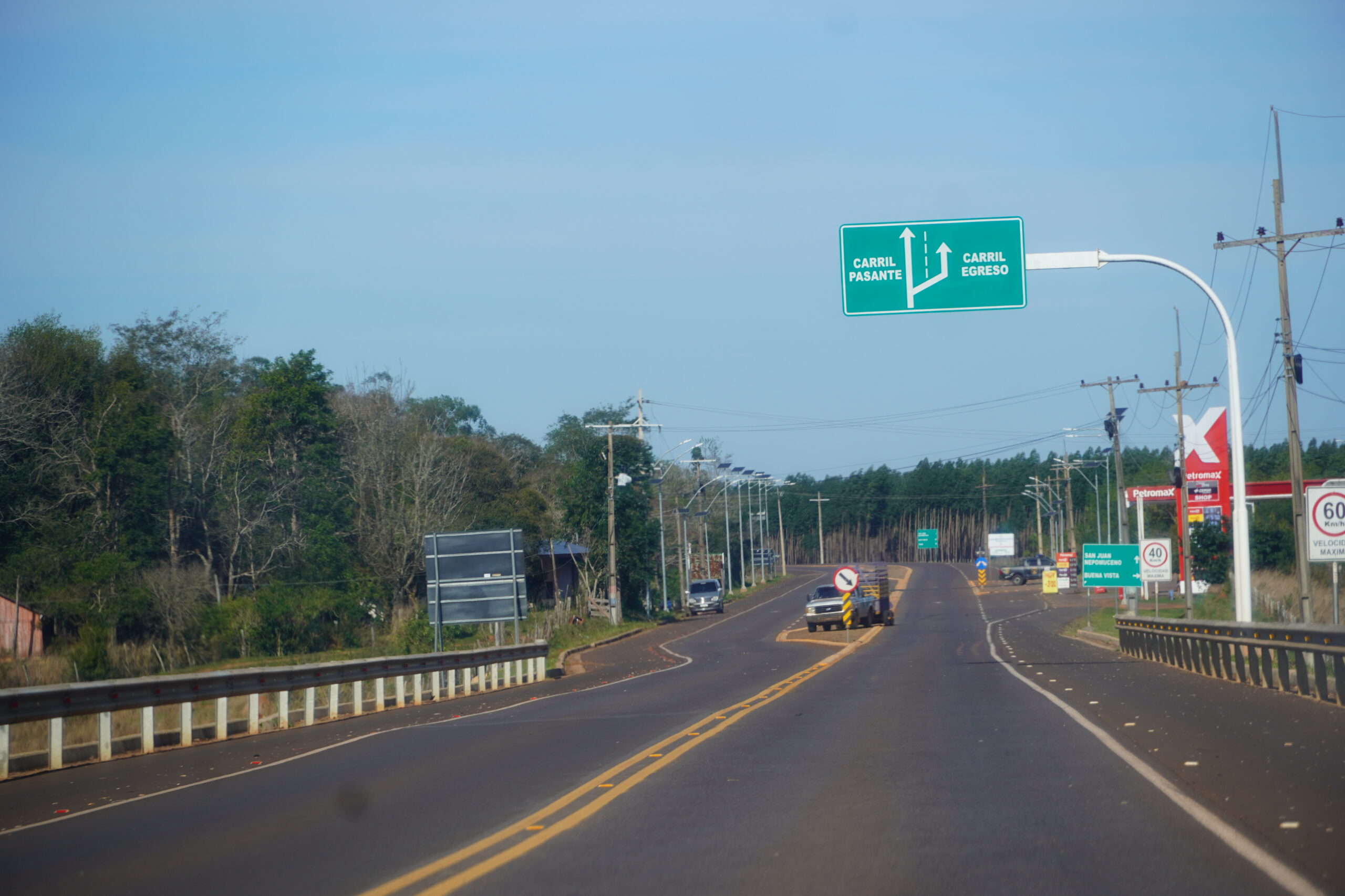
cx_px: 672
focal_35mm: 195
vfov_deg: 7.0
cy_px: 448
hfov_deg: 10.5
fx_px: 7285
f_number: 6.7
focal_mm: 130
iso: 100
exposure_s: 1/250
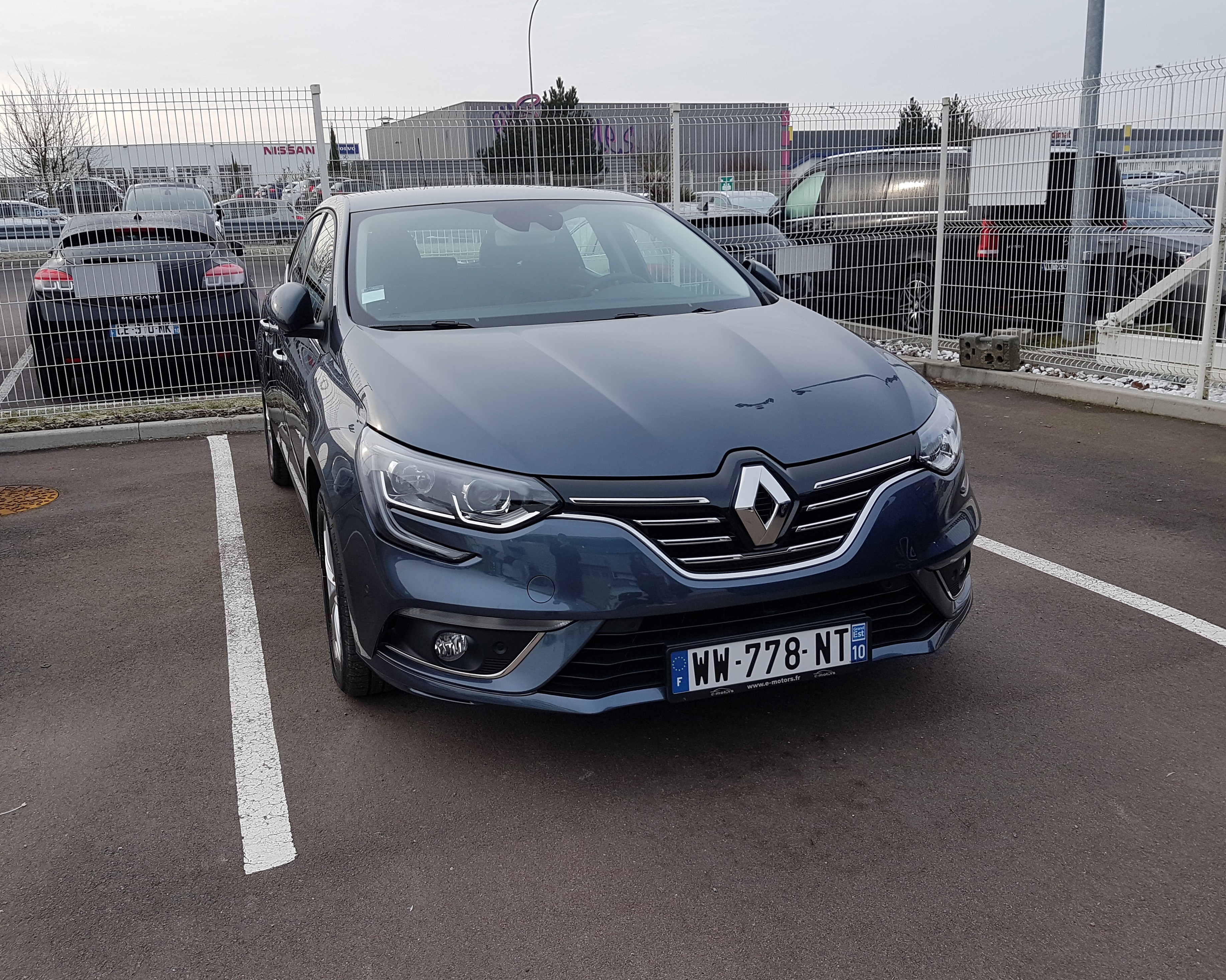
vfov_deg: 51.5
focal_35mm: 28
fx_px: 1016
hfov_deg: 62.1
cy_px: 477
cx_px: 568
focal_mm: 4.2
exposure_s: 1/646
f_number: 1.7
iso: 40
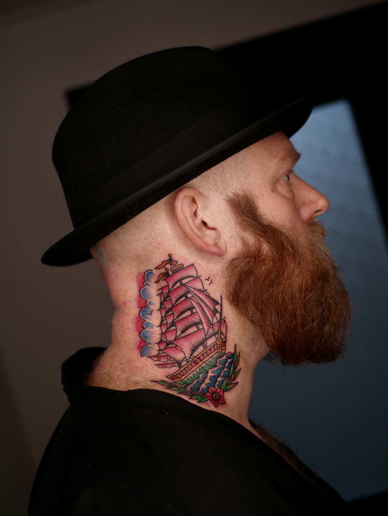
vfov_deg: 38.2
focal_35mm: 50
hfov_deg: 29.1
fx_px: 746
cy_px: 258
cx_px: 194
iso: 200
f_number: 2.2
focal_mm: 25
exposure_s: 1/800
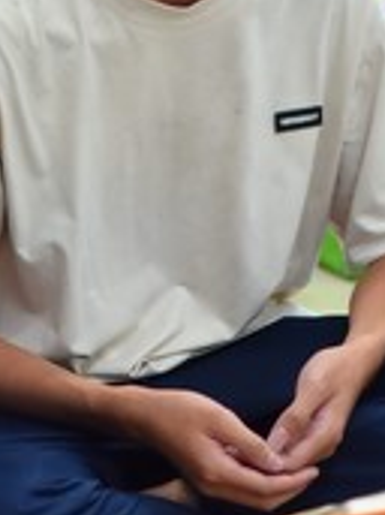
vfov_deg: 6.3
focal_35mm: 311
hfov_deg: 4.8
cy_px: -349
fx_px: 4618
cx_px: -5
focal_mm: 85
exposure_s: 1/100
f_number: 1.8
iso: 640
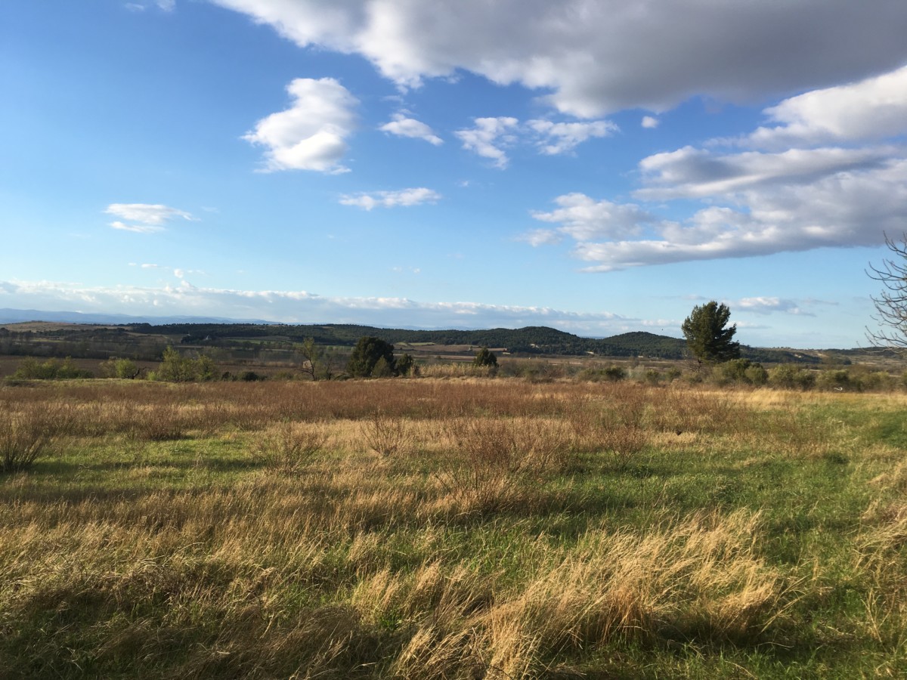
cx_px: 454
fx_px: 760
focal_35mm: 29
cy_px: 340
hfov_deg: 61.7
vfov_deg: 48.2
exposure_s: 1/1183
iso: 25
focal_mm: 4.15
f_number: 2.2
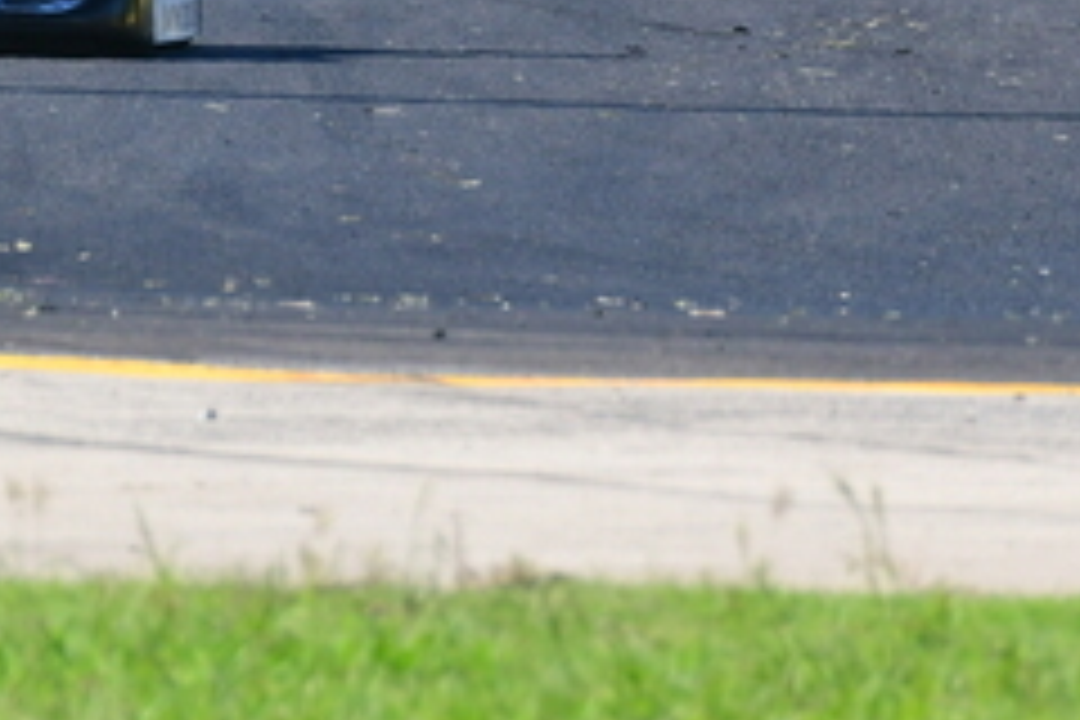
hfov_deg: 1.0
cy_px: -389
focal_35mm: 2048
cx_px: 756
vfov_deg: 0.7
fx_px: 61435
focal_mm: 410
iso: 500
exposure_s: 1/640
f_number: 9
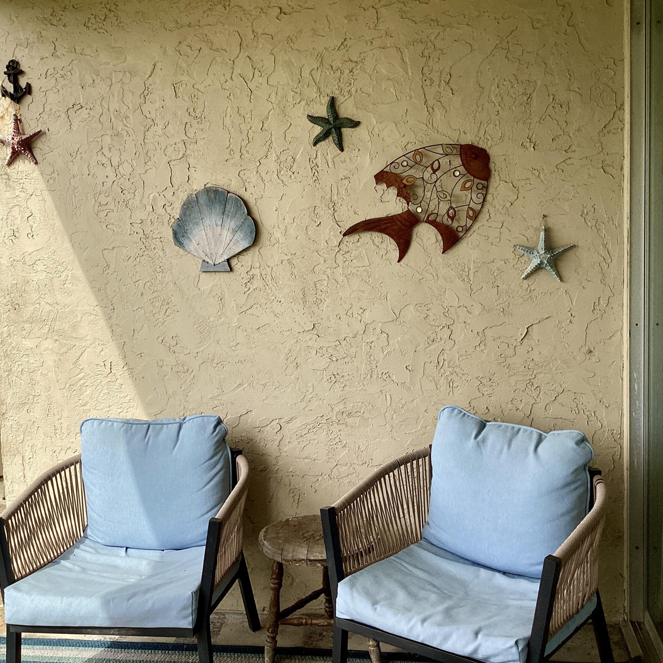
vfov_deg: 44.9
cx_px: 325
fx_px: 802
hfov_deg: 44.9
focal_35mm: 37
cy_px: 329
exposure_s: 1/776
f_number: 2.4
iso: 25
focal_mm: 3.3
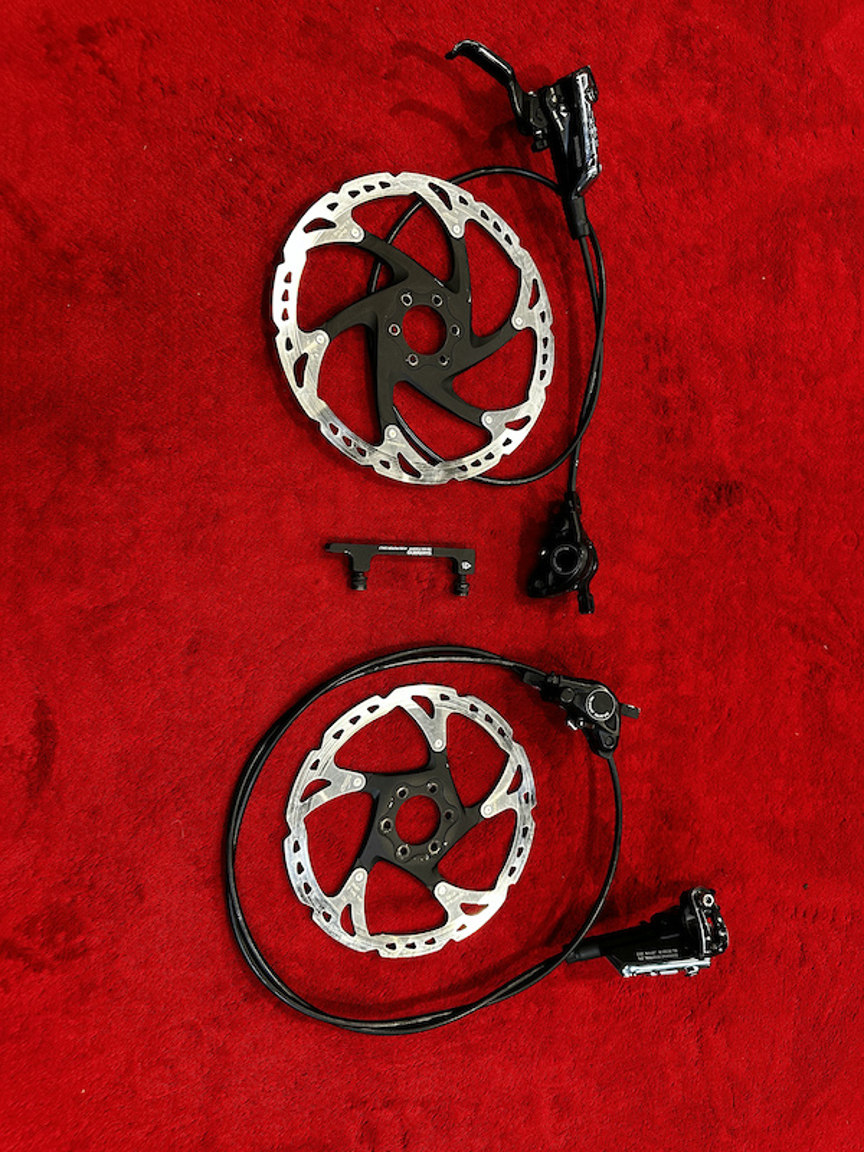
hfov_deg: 56.8
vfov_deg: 71.6
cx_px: 432
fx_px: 799
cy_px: 576
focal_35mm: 24
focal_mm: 6.86
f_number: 1.78
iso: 250
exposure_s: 1/100
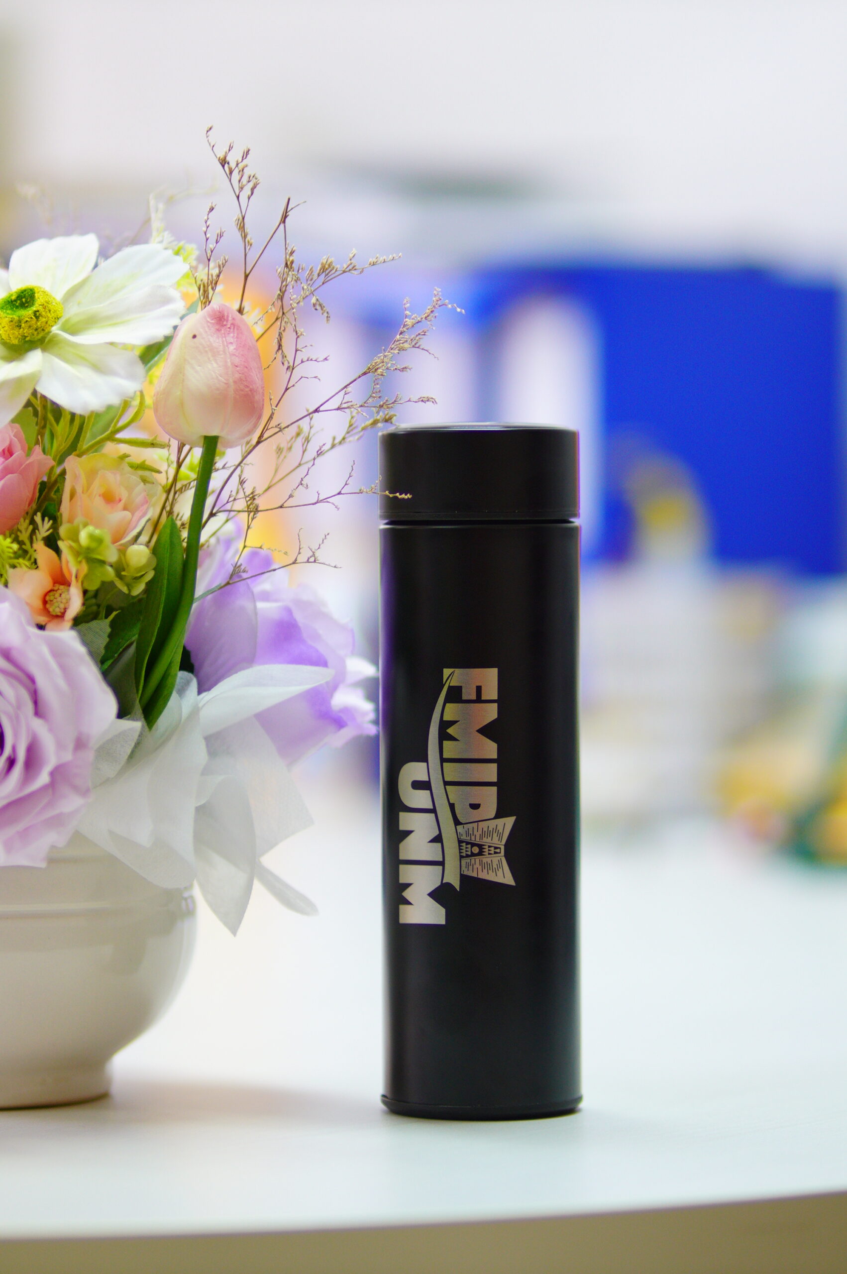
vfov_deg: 16.1
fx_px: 4508
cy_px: 637
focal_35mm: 128
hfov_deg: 10.7
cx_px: 424
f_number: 1.8
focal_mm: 85
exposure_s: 1/125
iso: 400
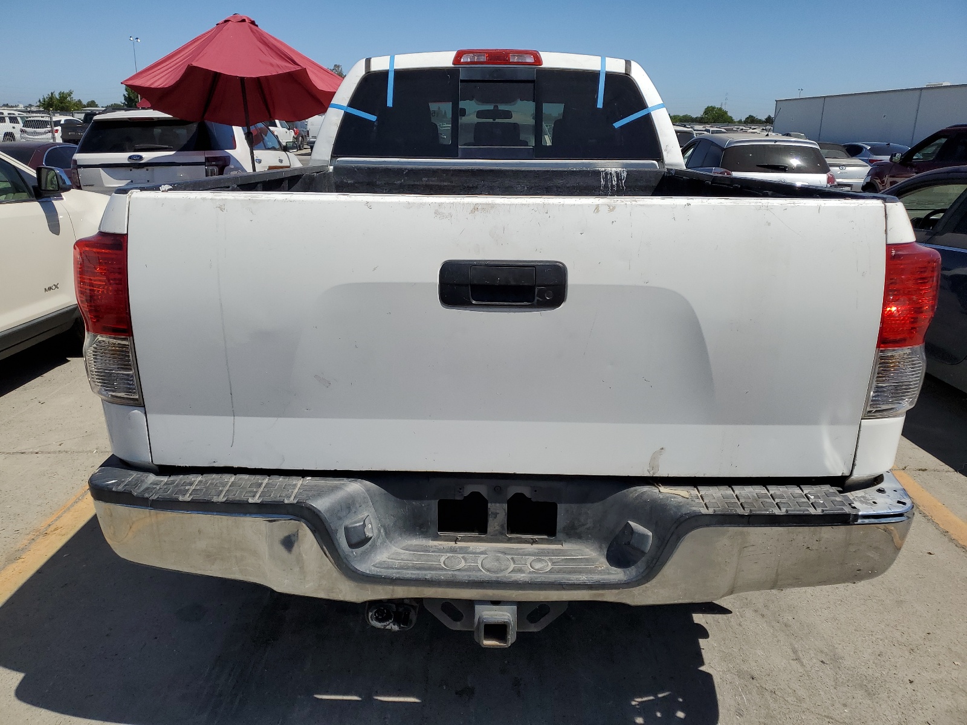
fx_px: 726
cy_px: 362
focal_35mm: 26
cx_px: 484
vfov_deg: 53.1
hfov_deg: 67.3
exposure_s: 1/10000
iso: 50
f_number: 1.5
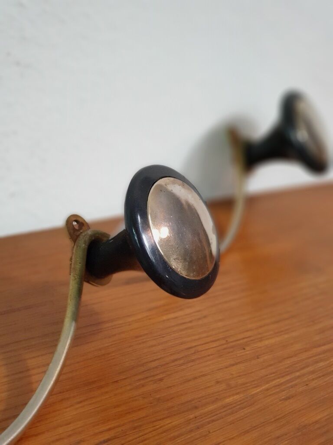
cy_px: 222
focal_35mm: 52
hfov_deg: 28.0
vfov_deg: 36.8
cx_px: 166
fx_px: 667
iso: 400
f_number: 2.4
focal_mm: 6
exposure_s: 1/25
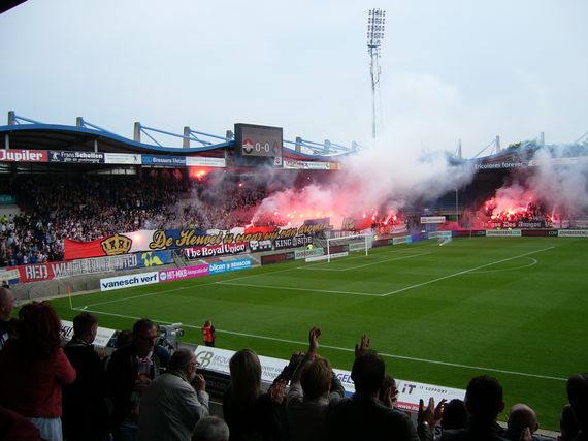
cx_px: 294
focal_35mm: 35
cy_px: 220
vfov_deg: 40.7
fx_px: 594
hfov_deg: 52.6
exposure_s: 1/640
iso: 50
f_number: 2.8
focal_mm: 5.8
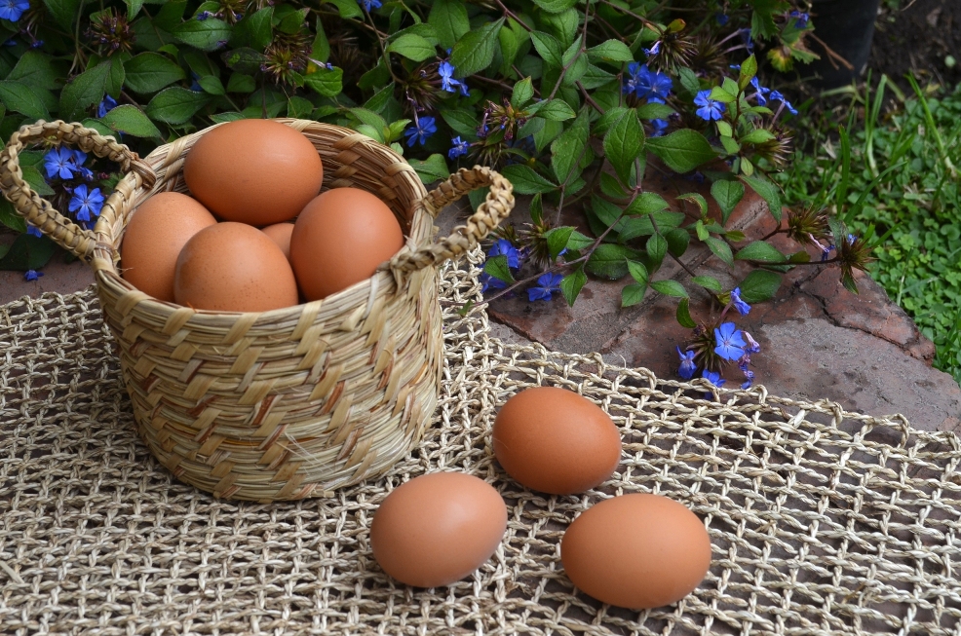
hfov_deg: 35.1
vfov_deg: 23.7
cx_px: 480
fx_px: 1518
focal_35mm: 57
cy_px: 318
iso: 110
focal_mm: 38
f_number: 8
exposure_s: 1/60
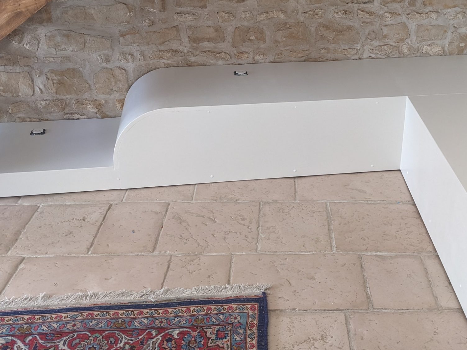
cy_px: 138
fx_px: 621
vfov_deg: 31.4
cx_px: 308
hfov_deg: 40.8
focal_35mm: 46
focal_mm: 4.38
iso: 64
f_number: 1.73
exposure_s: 1/25
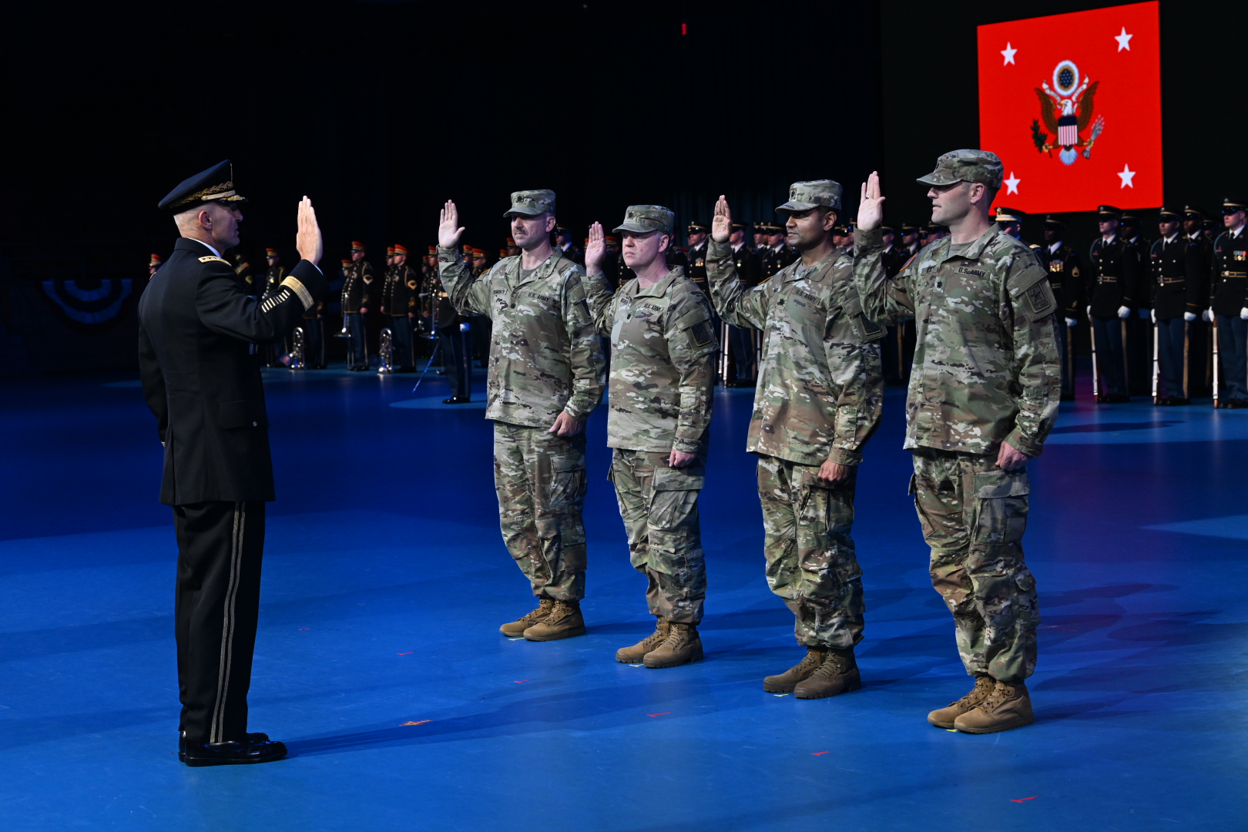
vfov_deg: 19.5
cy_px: 416
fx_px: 2426
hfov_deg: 28.8
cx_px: 624
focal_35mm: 70
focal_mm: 70
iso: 2500
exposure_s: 1/250
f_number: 6.3
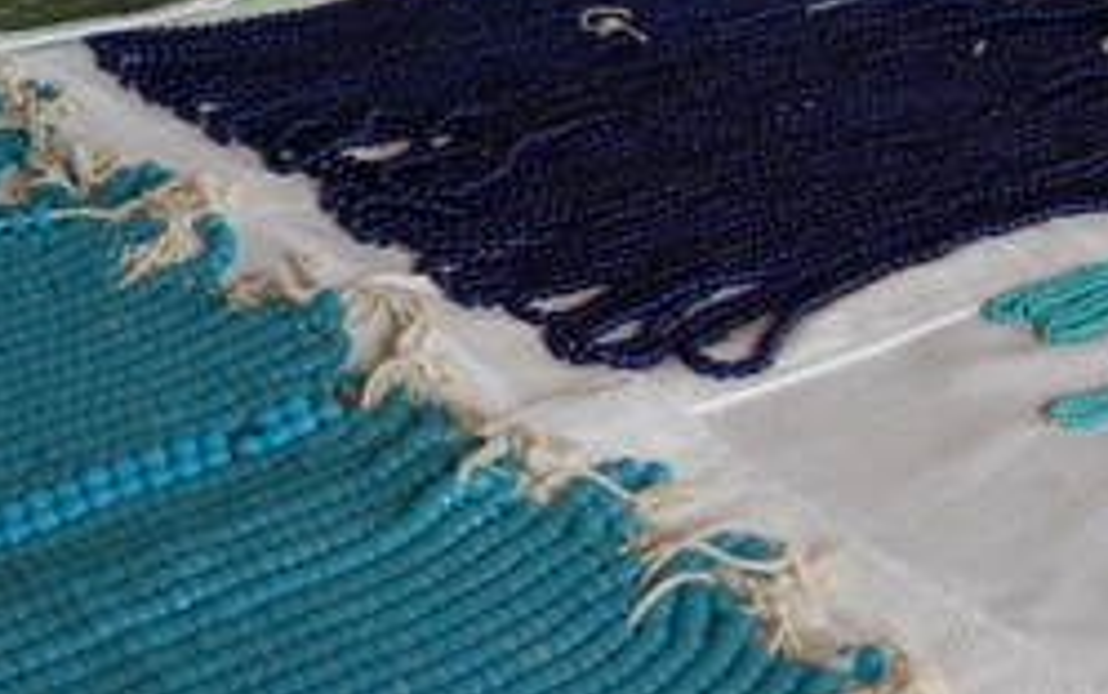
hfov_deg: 19.3
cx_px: 231
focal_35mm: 107
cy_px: 7
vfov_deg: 12.1
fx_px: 3233
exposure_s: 1/60
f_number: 4
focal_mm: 28
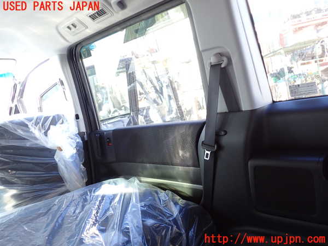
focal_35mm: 30
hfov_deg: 60.0
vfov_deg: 46.8
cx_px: 164
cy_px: 123
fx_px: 284
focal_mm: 5.4
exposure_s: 1/30
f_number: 2.3
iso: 200
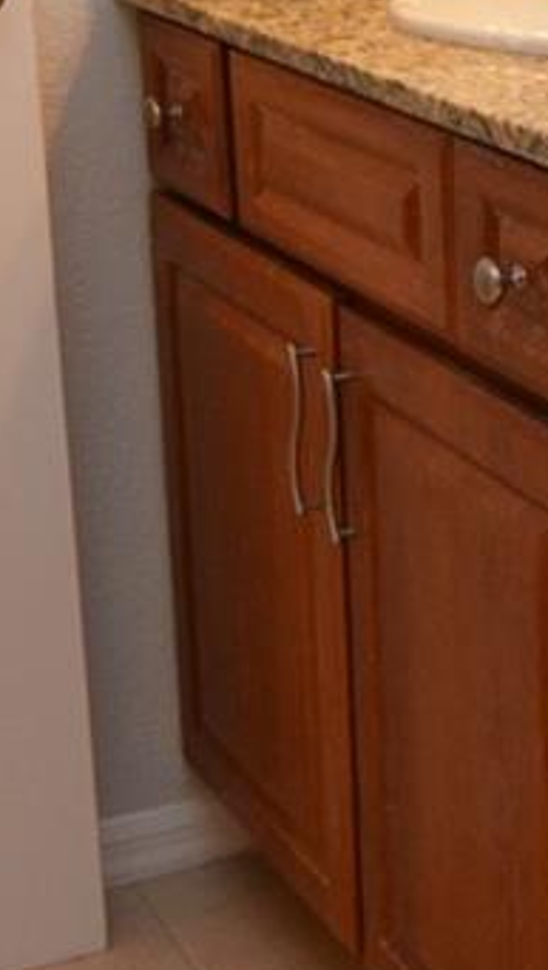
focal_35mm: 88
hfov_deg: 13.2
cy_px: 475
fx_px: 2268
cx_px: 750
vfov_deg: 24.2
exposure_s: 1/60
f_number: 4
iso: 450
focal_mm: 12
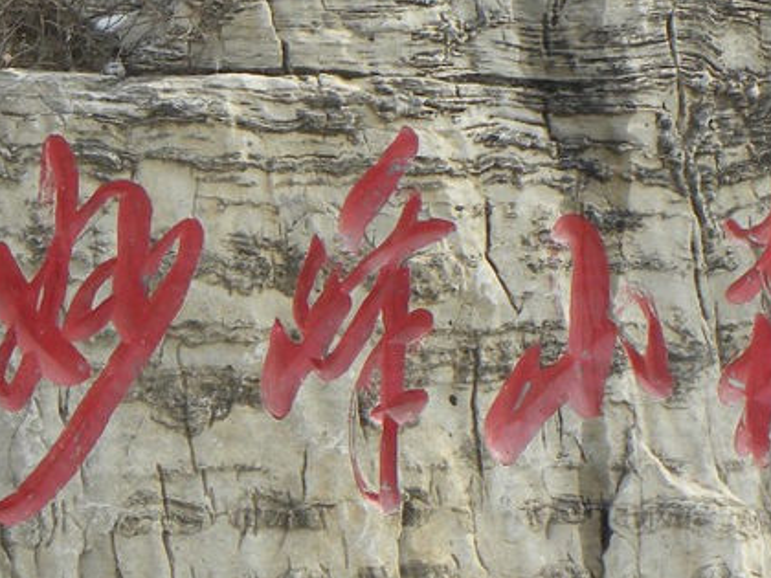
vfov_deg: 5.4
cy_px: 455
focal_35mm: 273
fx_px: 6081
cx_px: 516
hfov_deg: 7.3
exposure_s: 1/223
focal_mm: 15.1
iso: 64
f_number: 4.5
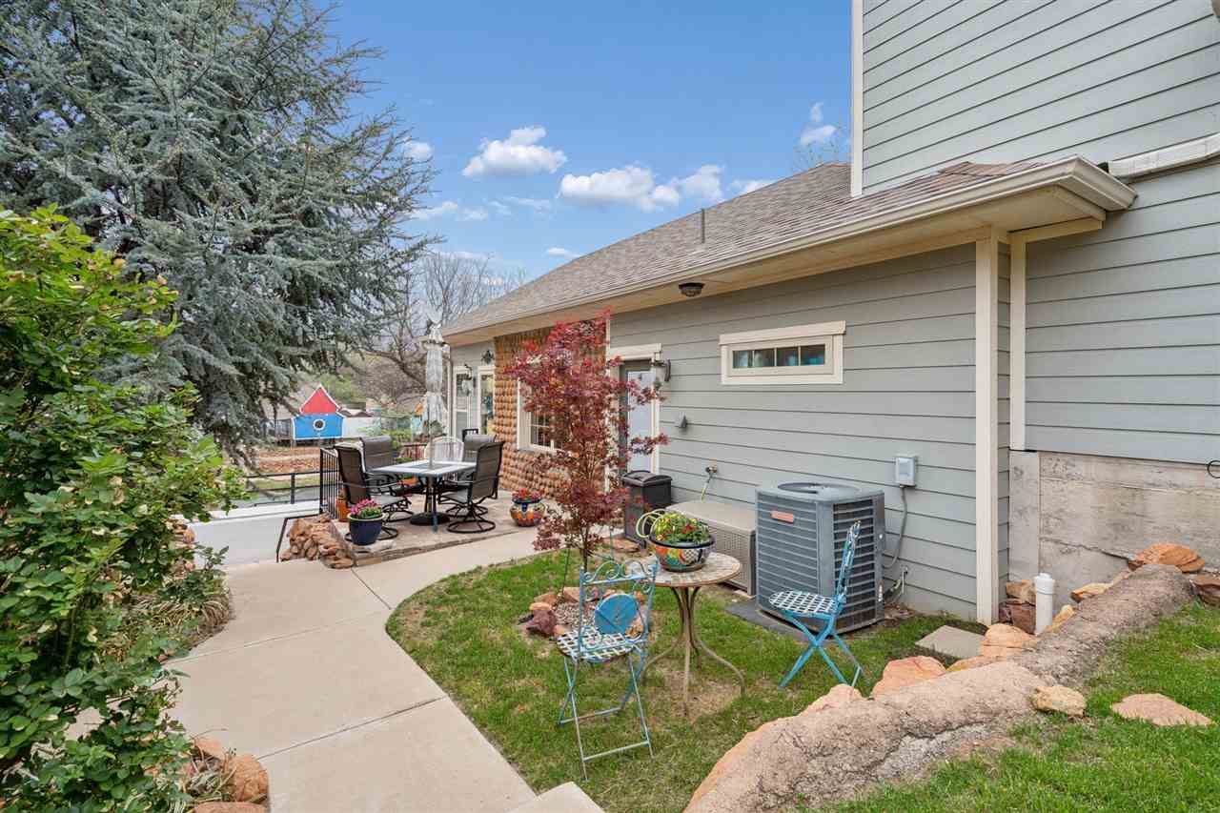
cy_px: 406
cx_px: 610
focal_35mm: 16
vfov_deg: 73.7
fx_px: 542
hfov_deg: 96.7
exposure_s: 1/100
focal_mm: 16
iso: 200
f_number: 7.1
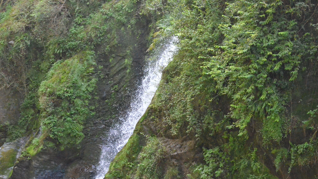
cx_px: 142
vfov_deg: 16.8
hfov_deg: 29.3
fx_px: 607
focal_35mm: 72
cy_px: 103
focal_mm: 40
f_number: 13
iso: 6400
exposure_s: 1/320
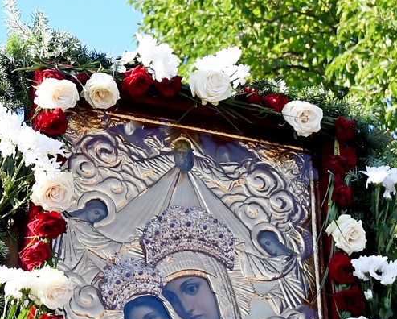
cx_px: 239
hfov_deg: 23.2
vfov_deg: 18.3
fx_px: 964
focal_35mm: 82
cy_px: 309
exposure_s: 1/2000
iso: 500
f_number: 3.2
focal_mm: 24
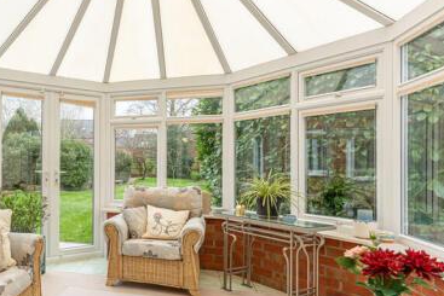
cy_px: 171
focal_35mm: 25
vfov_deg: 51.1
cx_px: 94
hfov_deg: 65.5
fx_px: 308
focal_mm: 14
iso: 125
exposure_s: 1/100
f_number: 5
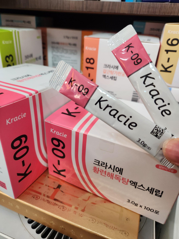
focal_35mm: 23
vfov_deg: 73.9
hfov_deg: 58.9
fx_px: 159
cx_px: 90
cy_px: 120
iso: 200
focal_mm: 5.4
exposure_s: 1/120
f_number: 1.8
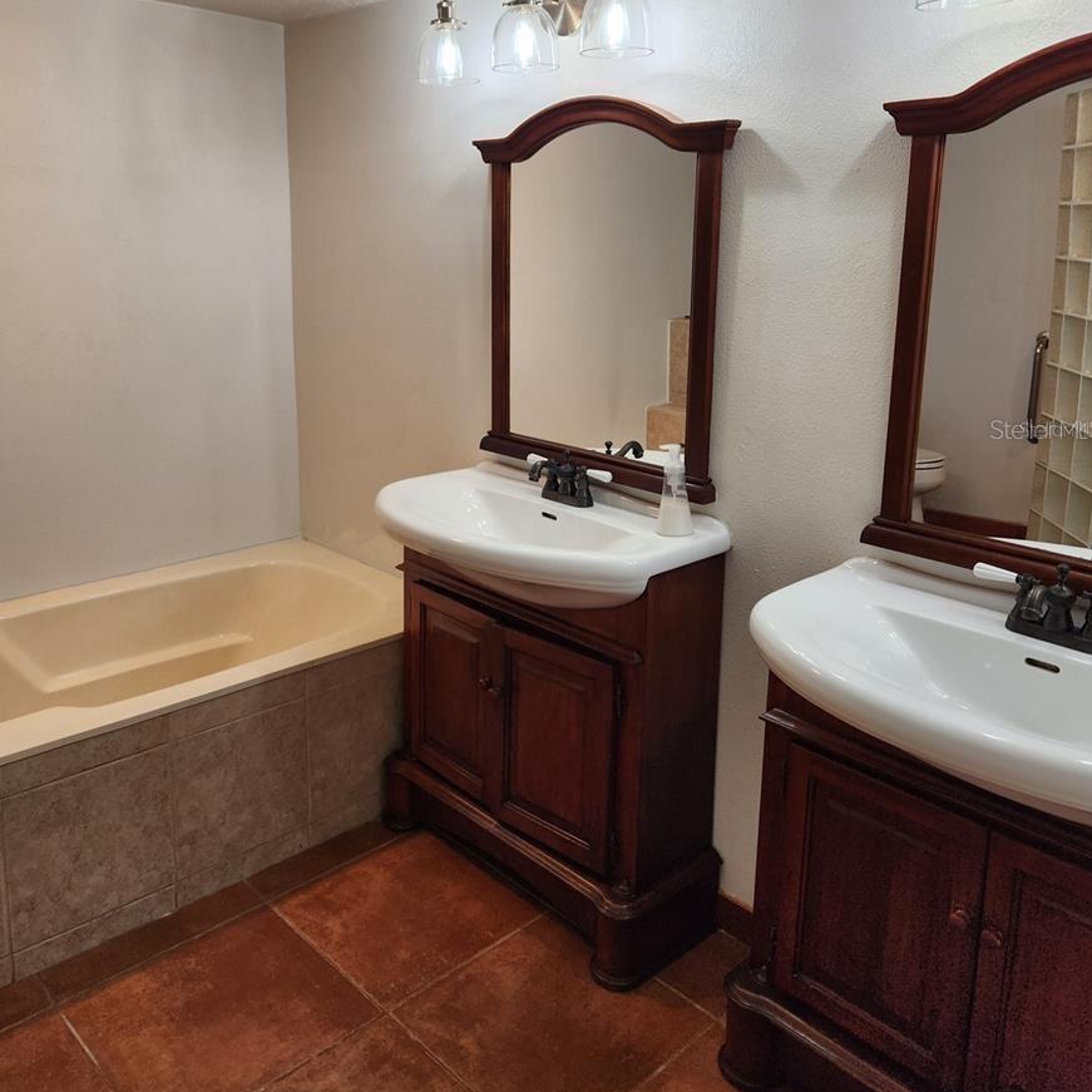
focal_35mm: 28
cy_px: 429
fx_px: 999
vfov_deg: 56.8
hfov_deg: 57.3
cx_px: 544
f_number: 1.8
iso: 64
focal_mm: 5.4
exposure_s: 1/120
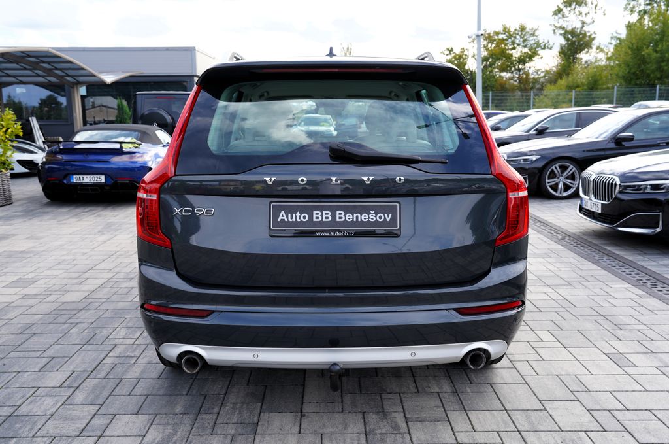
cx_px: 334
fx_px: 612
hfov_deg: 57.3
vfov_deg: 39.8
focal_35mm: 33
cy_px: 222
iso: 100
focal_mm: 33
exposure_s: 1/160
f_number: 5.6
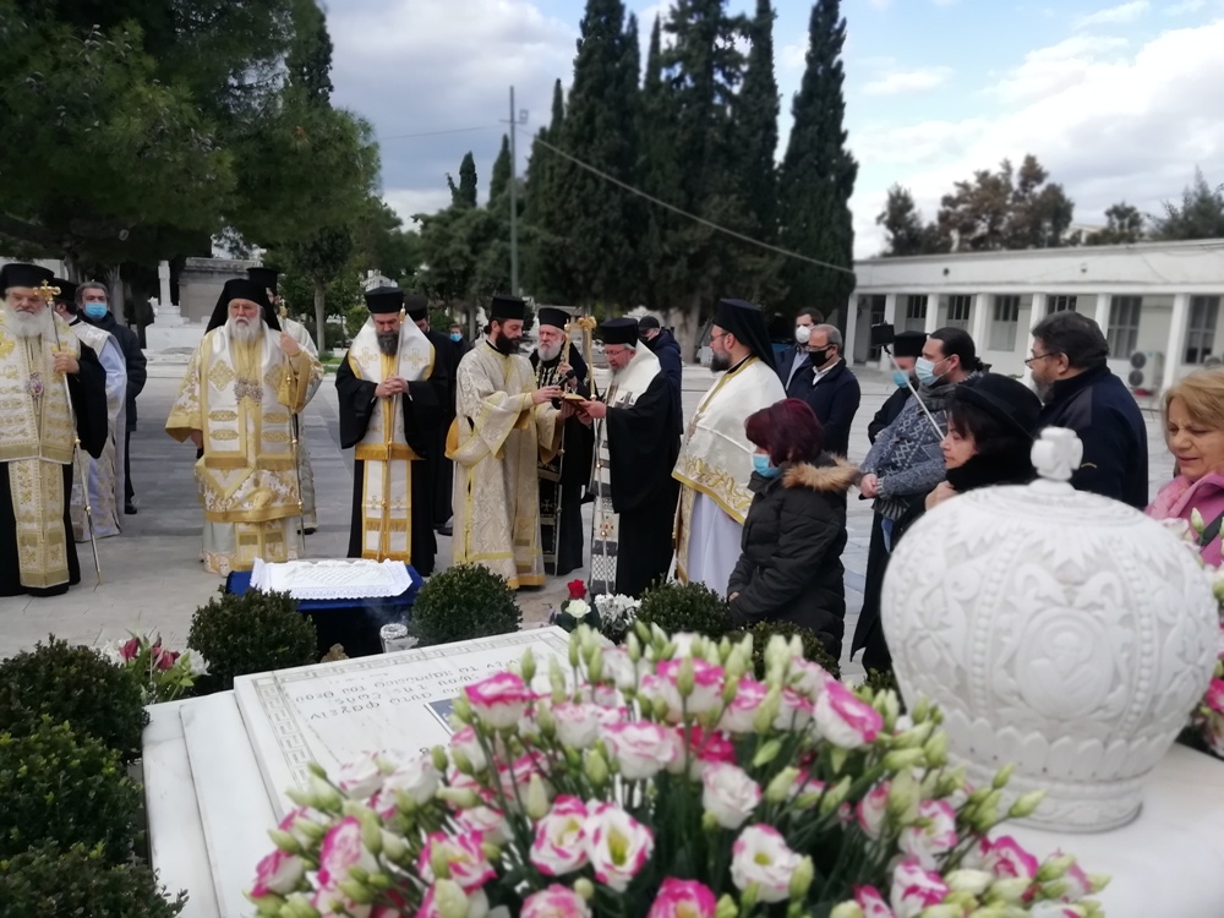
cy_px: 459
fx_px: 919
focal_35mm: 26
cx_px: 612
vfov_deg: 53.1
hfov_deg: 67.3
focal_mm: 3.21
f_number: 4
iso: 50
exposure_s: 1/404
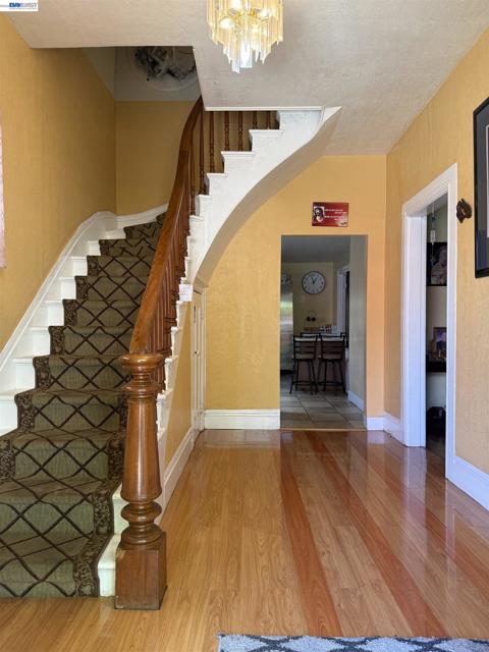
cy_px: 326
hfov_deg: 56.8
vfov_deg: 71.6
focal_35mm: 24
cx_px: 244
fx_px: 452
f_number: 1.78
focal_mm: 6.76
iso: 100
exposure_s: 1/60
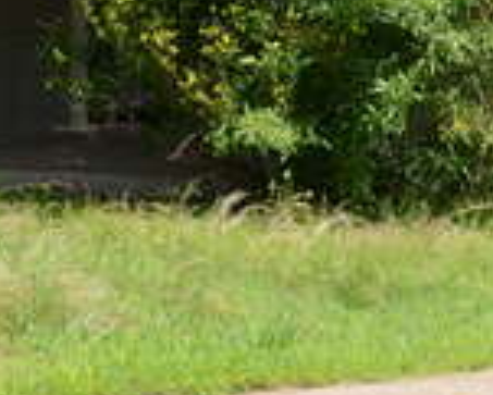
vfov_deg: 6.3
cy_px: -415
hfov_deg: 8.1
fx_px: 3475
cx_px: 454
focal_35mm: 238
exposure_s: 1/640
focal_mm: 32
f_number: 5.6
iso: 250
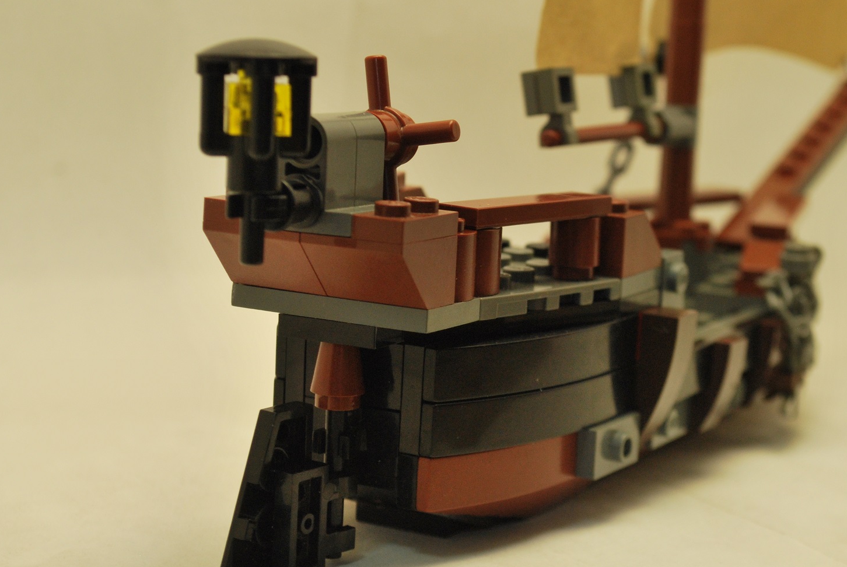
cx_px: 494
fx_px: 2167
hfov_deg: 22.1
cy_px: 253
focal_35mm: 92
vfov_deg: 14.9
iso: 400
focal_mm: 46
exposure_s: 1/10
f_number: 8
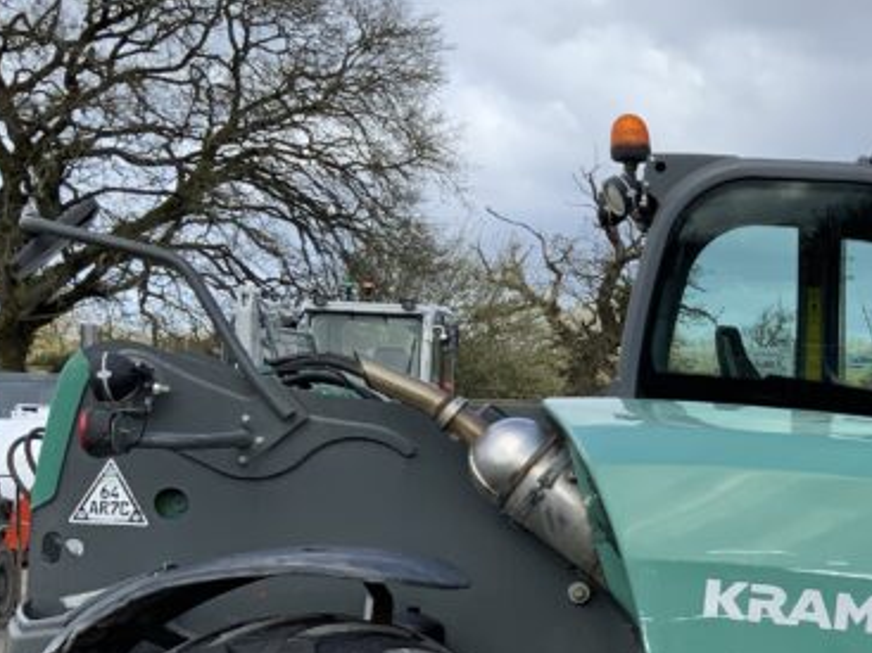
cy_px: 513
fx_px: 2040
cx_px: 1067
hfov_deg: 22.2
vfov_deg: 18.1
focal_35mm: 81
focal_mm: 3
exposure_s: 1/1412
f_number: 1.8
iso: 16
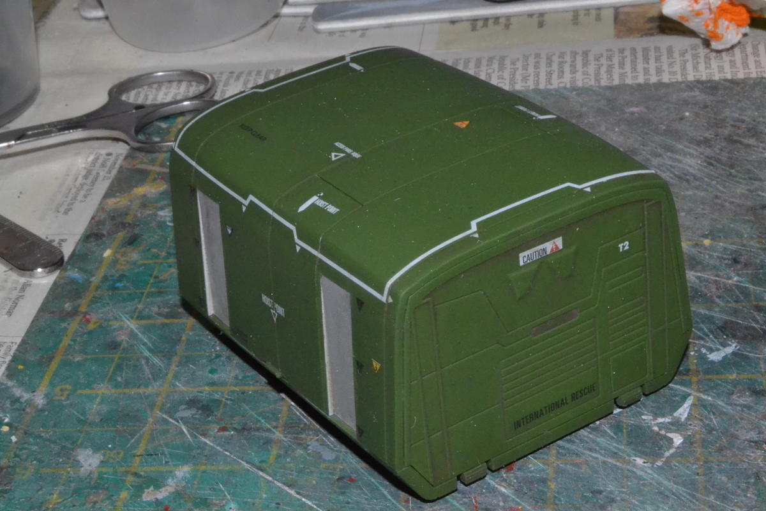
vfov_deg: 16.6
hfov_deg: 24.6
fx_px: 1755
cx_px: 383
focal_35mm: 82
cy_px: 256
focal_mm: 55
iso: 3200
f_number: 36
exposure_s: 1/60
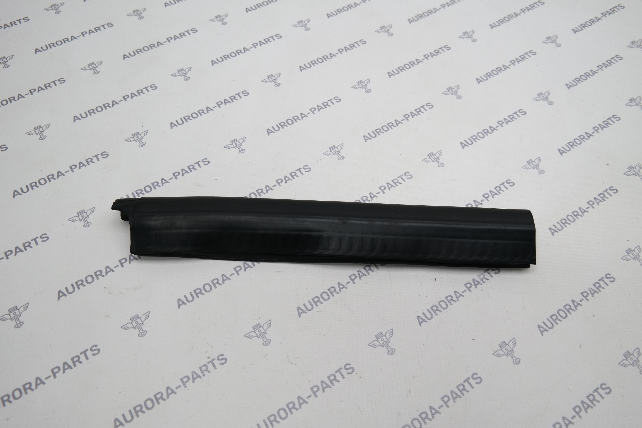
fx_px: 481
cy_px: 214
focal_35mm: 27
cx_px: 321
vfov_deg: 47.9
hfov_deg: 67.4
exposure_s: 1/80
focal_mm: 18
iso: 100
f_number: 3.5
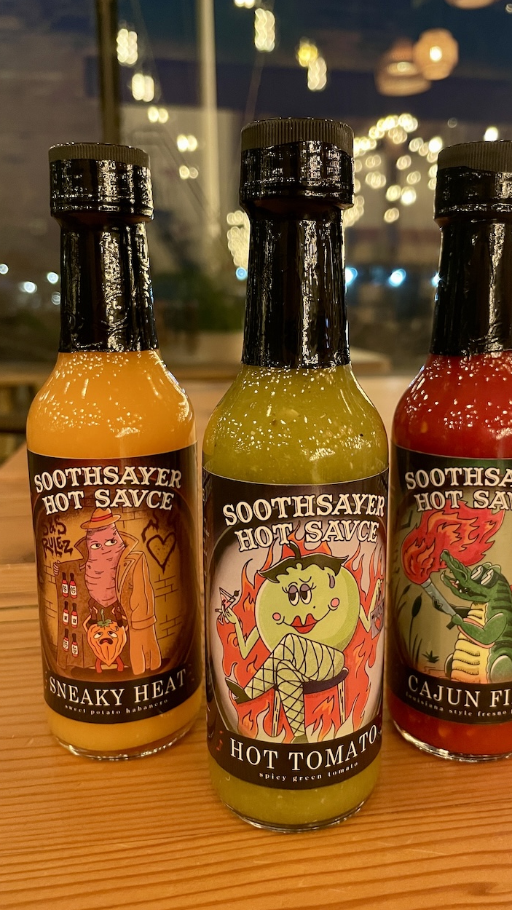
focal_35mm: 29
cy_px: 451
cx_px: 304
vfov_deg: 66.1
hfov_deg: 40.0
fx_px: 700
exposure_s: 1/30
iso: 500
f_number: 1.6
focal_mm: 4.2
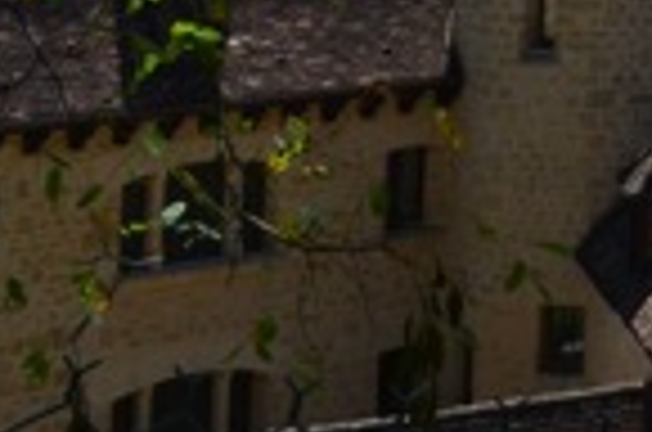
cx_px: 1448
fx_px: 2693
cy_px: -724
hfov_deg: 11.8
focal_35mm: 149
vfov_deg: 8.2
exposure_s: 1/320
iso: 100
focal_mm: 18
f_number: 9
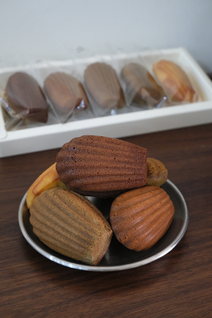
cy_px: 159
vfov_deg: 41.9
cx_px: 106
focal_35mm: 47
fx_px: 415
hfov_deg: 28.6
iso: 6400
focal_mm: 31.4
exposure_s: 1/52
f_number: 4.7
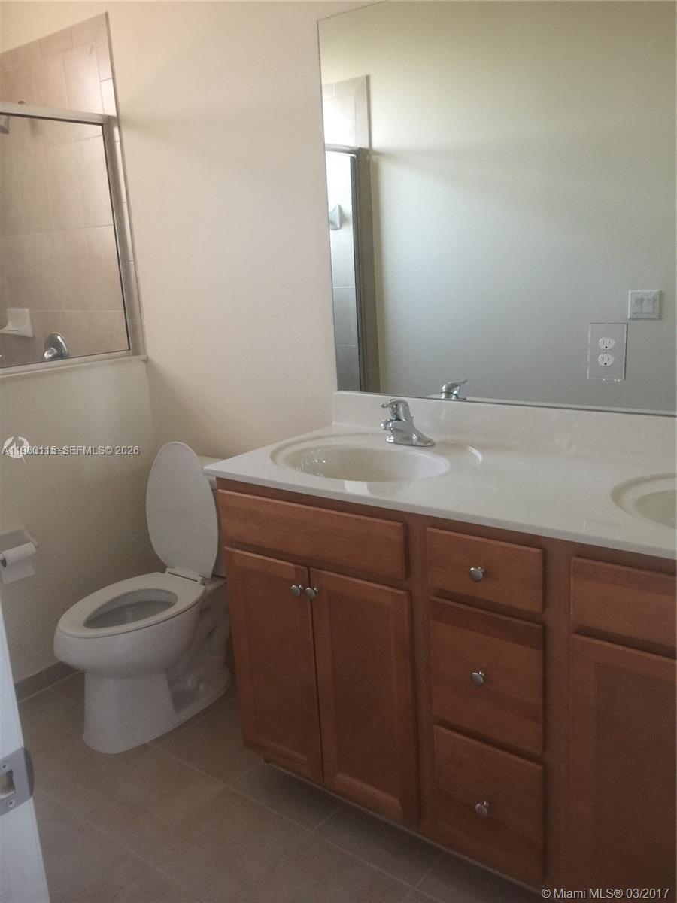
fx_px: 756
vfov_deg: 61.7
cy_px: 452
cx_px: 338
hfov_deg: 48.2
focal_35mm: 29
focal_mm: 4.15
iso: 100
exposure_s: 1/4
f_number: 2.2
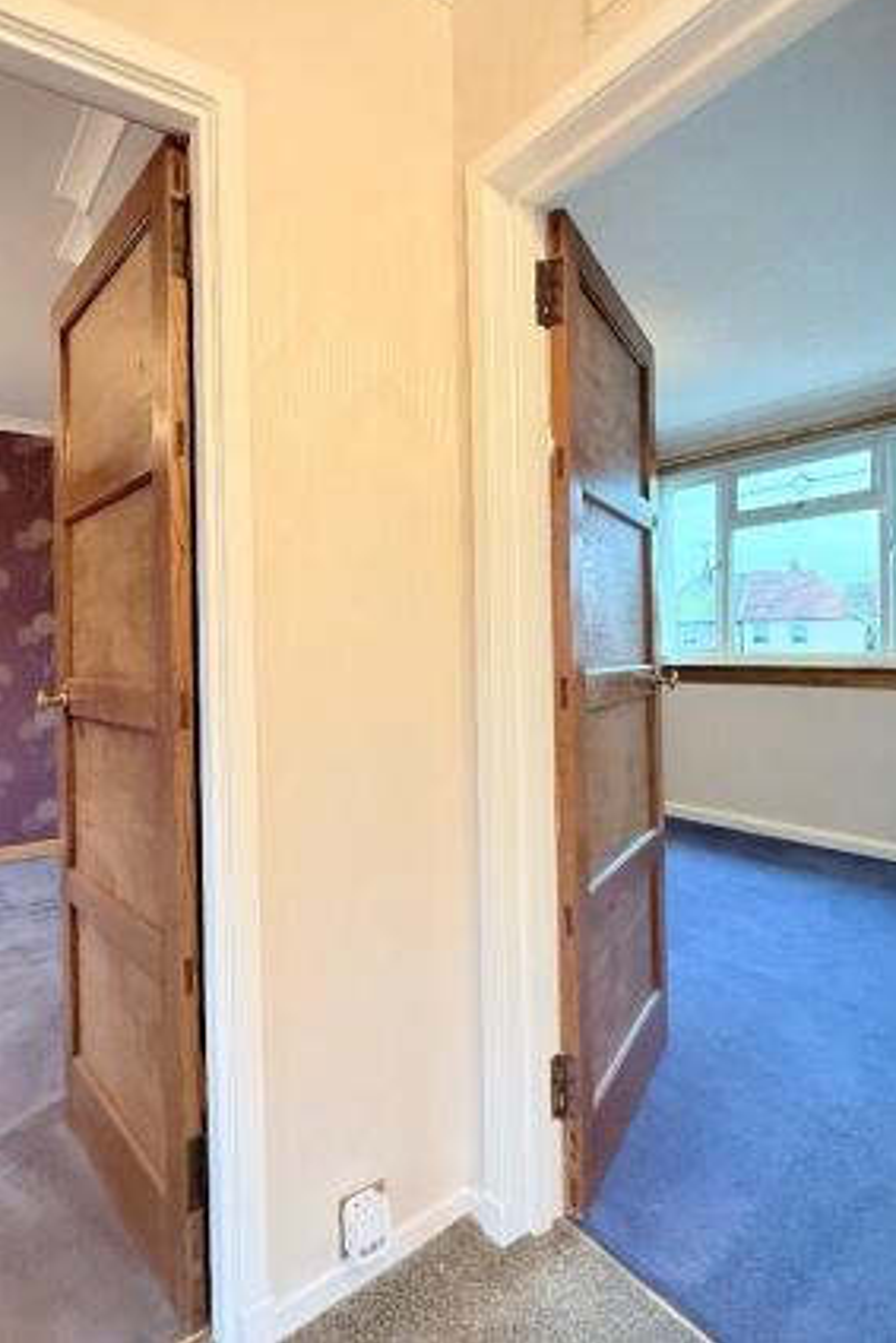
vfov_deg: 83.9
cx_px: 439
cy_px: 654
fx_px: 746
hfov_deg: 62.0
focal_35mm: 20
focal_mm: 2.22
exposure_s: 1/100
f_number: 2.2
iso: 500
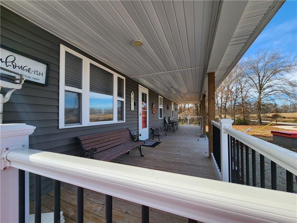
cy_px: 112
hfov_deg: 106.2
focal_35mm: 13
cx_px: 148
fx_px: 112
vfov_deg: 89.9
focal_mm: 2.2
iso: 50
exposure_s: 1/748
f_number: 2.2
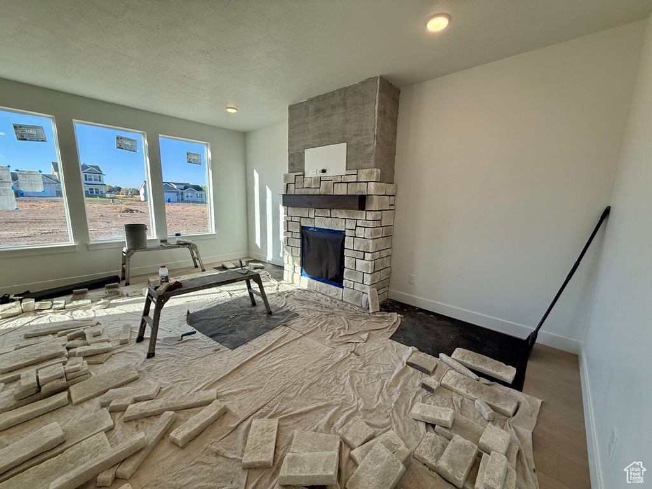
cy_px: 244
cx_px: 326
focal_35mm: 14
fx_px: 264
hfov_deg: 102.1
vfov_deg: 85.7
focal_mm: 2.22
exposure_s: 1/294
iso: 64
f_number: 2.2
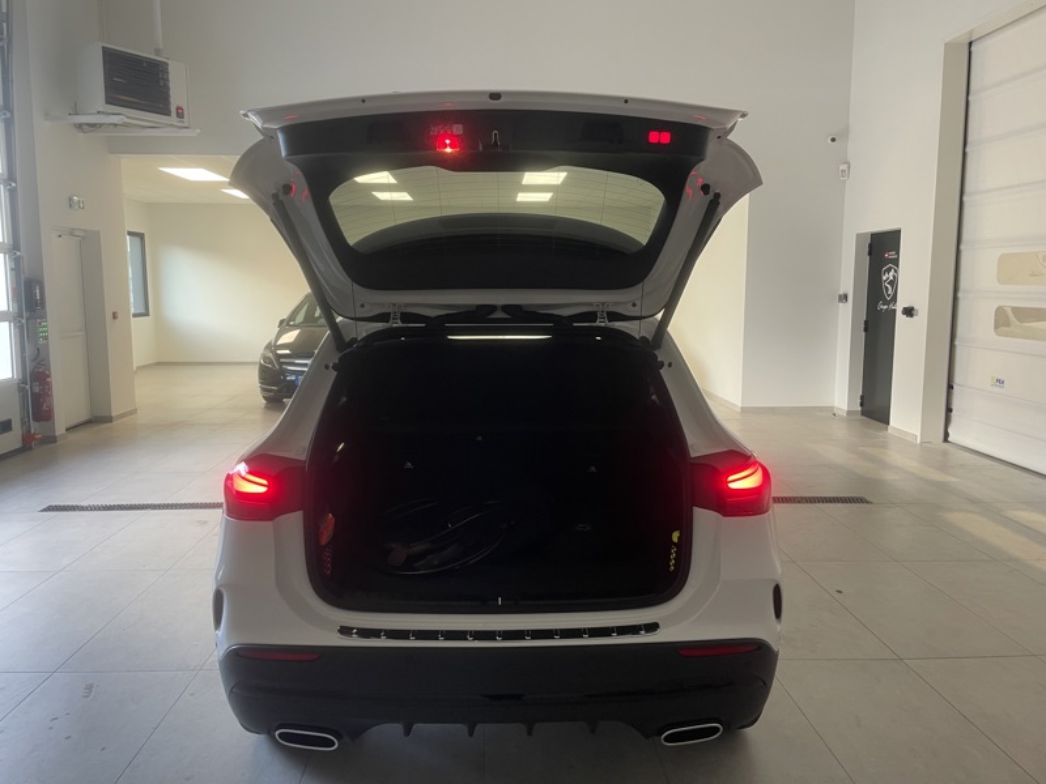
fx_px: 786
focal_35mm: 26
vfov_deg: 53.1
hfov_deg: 67.3
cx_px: 523
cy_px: 392
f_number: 1.6
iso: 80
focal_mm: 4.2
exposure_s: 1/60
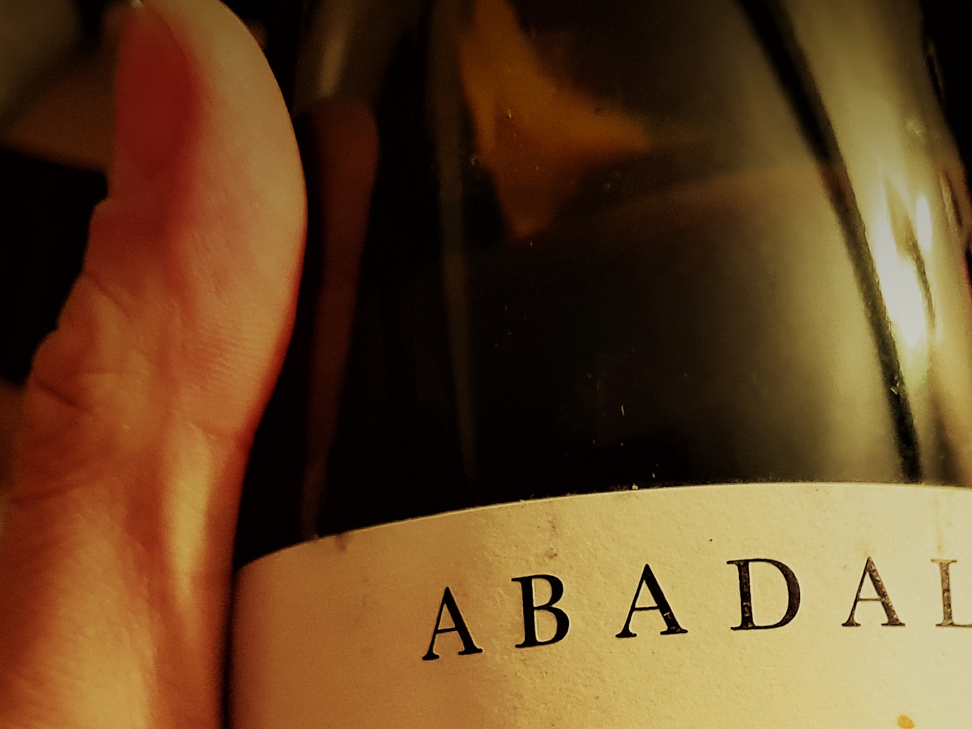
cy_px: 818
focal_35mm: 70
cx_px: 688
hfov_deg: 27.5
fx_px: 1965
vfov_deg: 20.0
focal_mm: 5.4
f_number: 1.8
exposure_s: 1/50
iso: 500
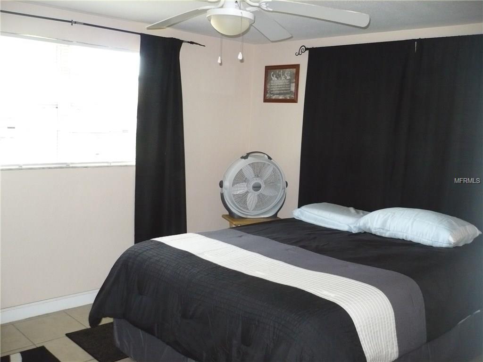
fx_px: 488
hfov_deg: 52.6
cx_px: 242
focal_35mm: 35
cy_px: 181
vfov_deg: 40.7
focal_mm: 5.8
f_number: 2.8
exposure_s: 1/30
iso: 320
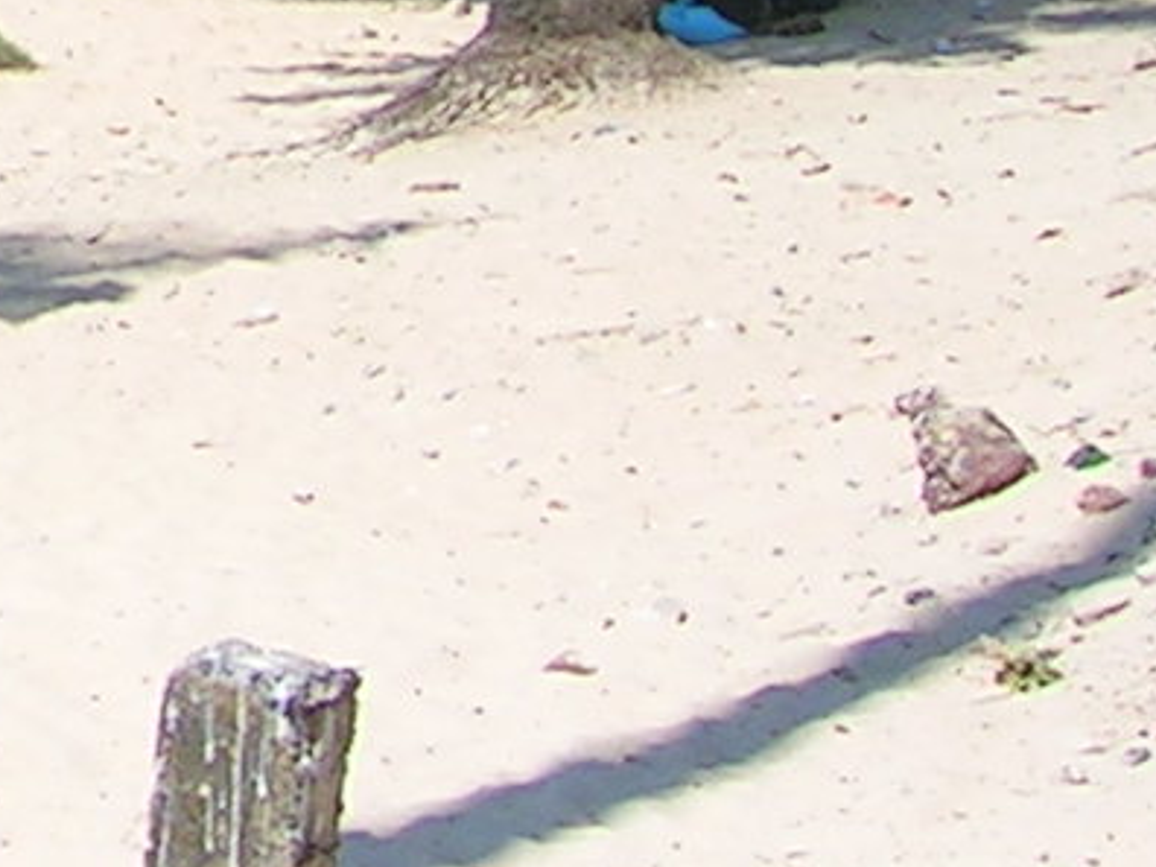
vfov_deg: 7.8
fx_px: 6044
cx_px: -1352
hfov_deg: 9.9
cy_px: -920
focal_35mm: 181
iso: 50
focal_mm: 5.4
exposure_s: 1/370
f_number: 4.8
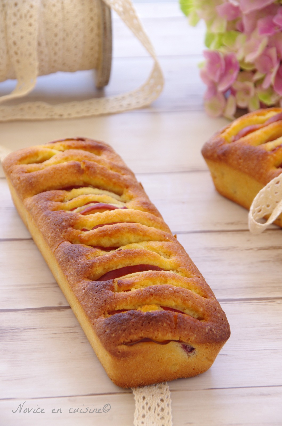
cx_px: 141
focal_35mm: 180
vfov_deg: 11.4
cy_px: 213
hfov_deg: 7.6
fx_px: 2125
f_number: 10
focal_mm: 120
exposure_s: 1/60
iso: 400
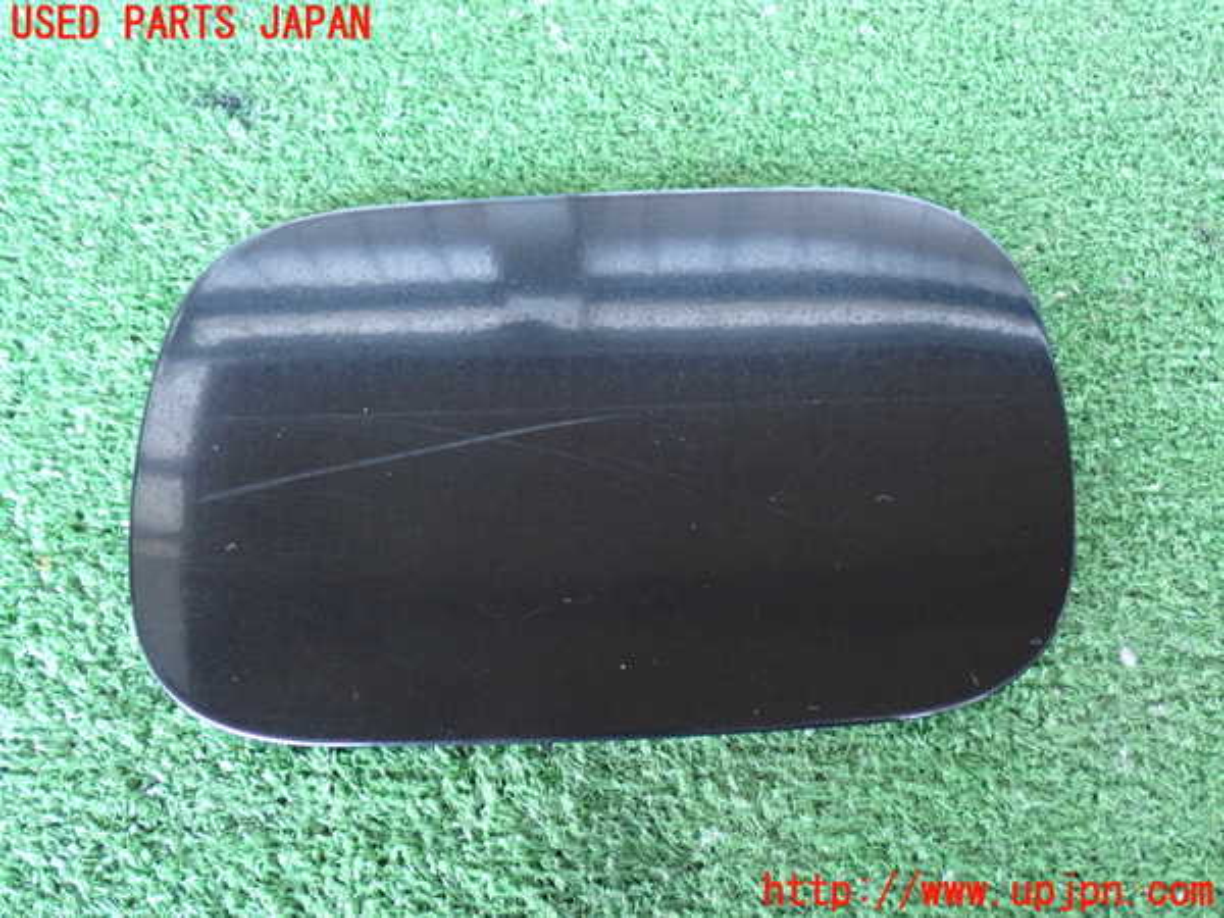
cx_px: 612
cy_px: 459
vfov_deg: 39.7
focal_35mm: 36
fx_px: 1273
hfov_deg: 51.4
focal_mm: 6.37
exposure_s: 1/25
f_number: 2.5
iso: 800
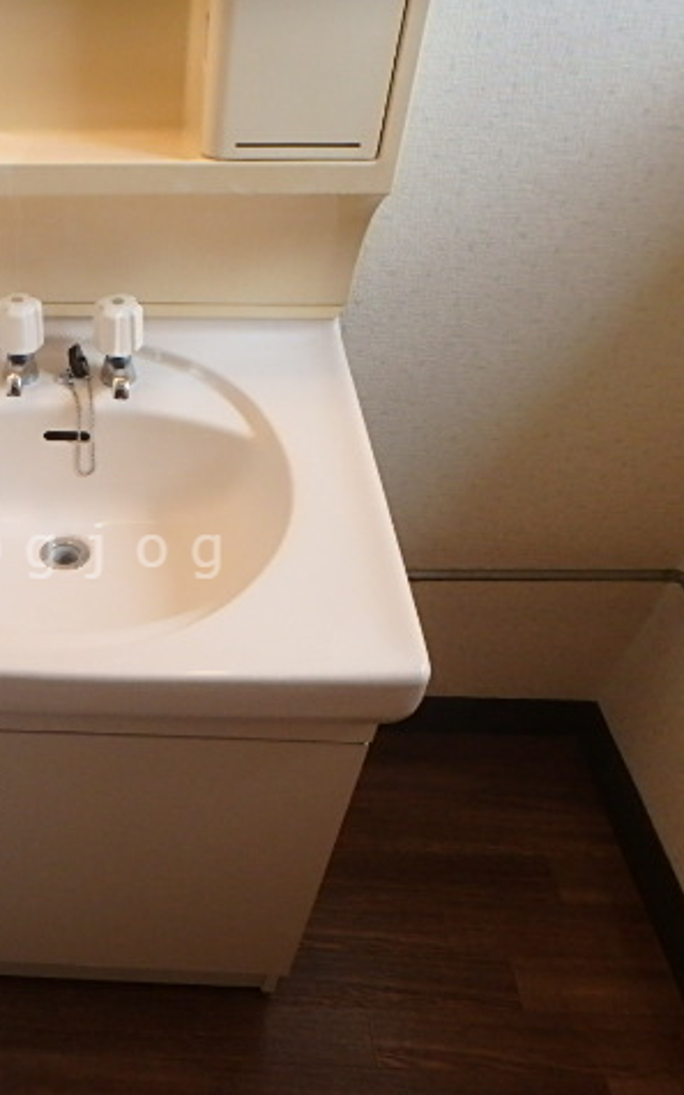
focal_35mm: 30
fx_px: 895
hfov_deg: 39.1
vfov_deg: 62.9
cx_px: 76
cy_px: 551
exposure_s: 1/200
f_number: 3.5
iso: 400
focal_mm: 3.7
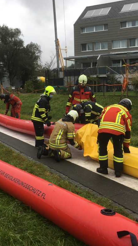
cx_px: 64
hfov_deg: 27.7
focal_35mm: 43
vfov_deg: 47.4
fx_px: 280
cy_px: 121
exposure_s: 1/430
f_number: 2.2
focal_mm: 4.15
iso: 25
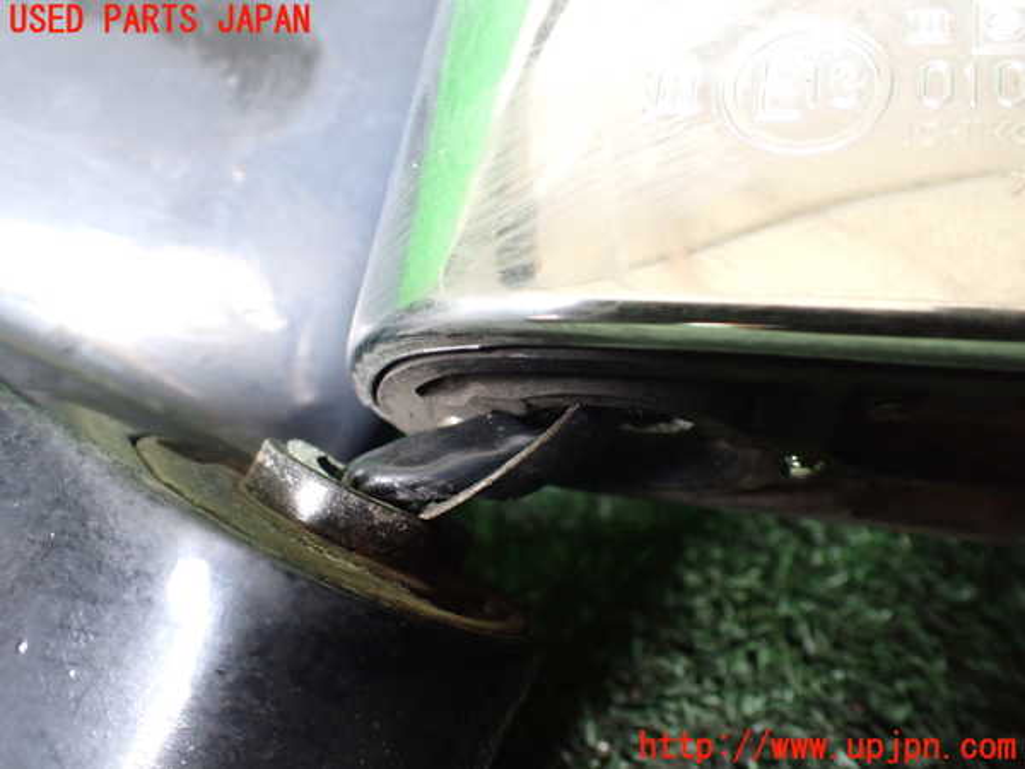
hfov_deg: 60.0
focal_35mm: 30
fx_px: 888
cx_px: 512
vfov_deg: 46.8
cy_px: 384
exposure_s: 1/30
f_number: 2.3
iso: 800
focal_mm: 5.4
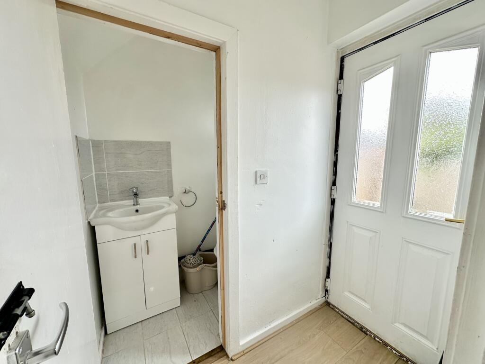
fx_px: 196
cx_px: 242
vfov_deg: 85.7
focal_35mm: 14
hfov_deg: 102.1
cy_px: 182
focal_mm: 2.22
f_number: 2.2
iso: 40
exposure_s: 1/99
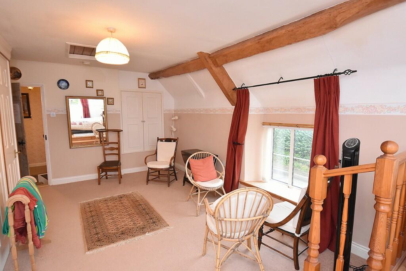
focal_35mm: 18
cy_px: 136
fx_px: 203
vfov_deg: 67.5
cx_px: 203
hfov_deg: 90.0
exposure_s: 1/100
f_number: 4
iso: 1600
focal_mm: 12
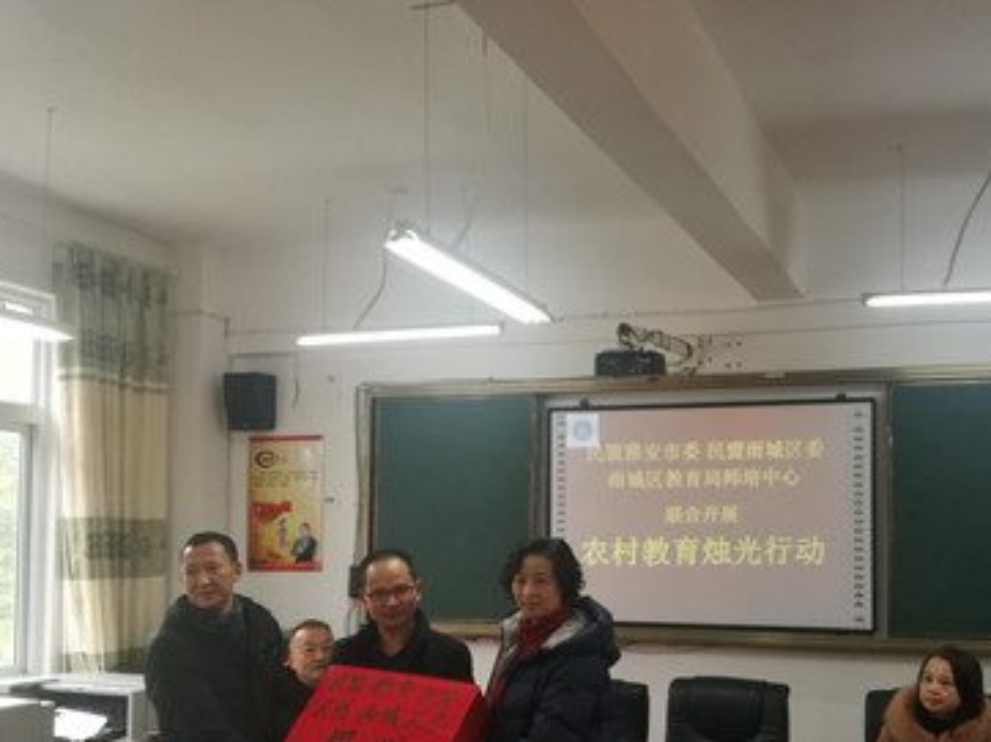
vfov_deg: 34.7
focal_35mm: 41
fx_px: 1173
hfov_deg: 45.4
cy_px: 498
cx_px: 624
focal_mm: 4.5
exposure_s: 1/50
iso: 100
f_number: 2.2
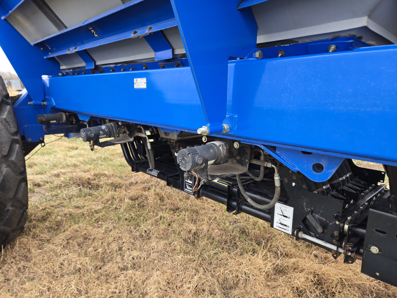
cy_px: 149
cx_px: 198
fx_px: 264
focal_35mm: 23
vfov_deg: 58.9
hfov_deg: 73.9
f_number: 1.8
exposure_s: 1/197
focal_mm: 5.4
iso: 25
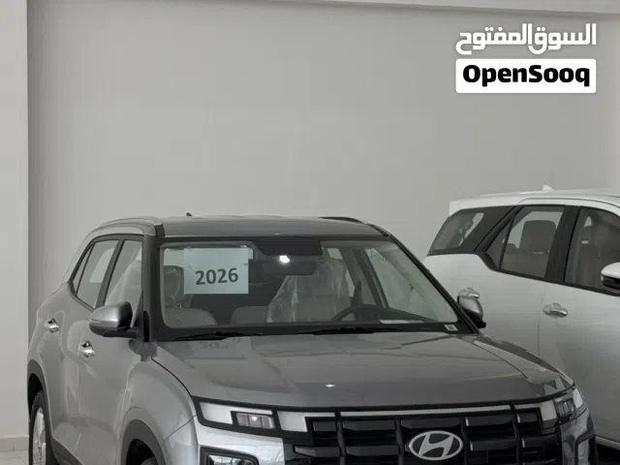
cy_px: 232
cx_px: 310
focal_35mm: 48
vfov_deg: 30.3
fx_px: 860
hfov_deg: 39.7
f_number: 1.78
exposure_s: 1/481
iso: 80
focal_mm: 6.76
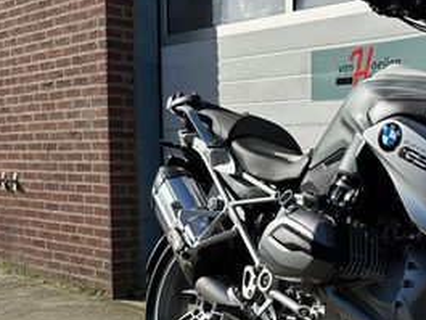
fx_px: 714
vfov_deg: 25.0
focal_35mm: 58
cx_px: 429
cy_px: 236
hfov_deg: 30.8
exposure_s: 1/5525
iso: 80
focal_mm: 6.86
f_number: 1.78
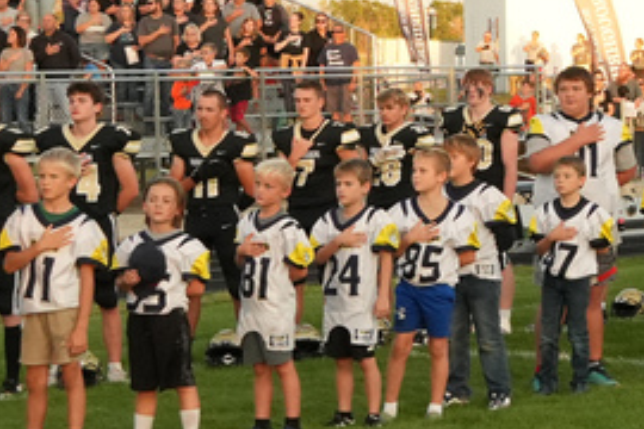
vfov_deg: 9.3
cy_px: 147
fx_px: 2647
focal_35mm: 148
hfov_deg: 13.4
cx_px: 825
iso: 1600
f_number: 5.6
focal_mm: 26
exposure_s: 1/800
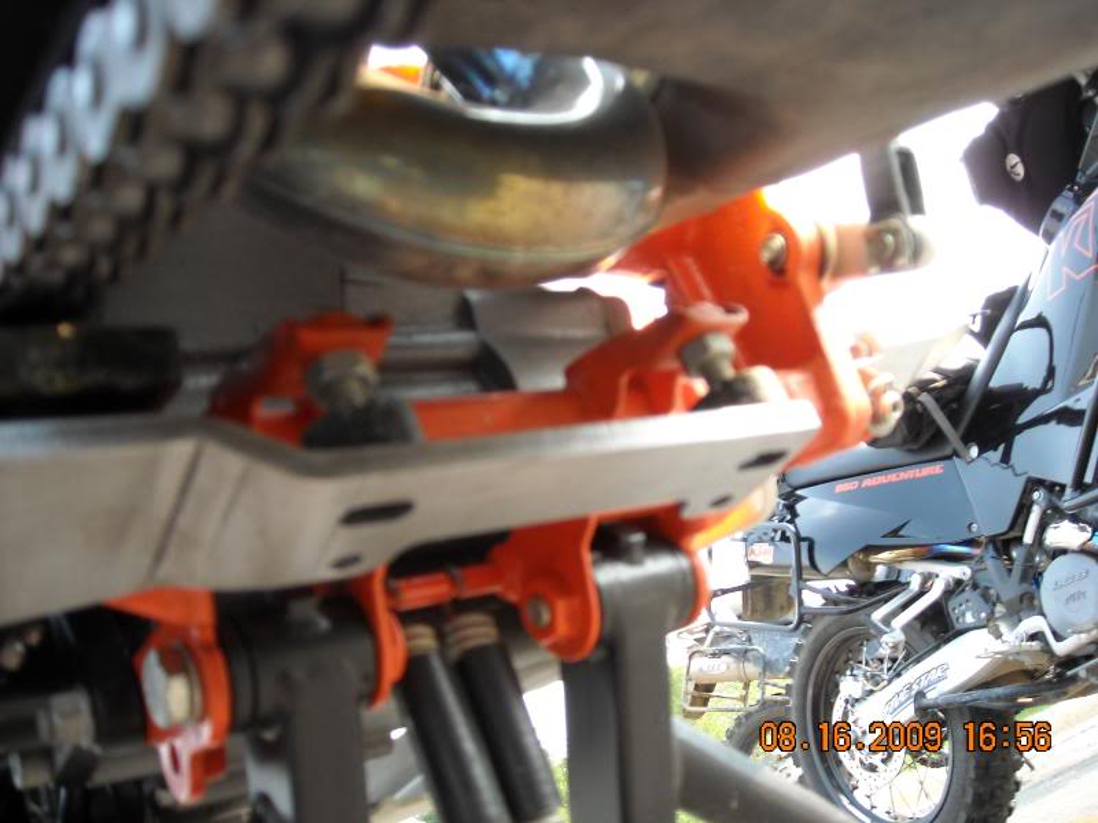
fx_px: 1110
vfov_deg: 40.7
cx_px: 549
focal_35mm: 35
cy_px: 412
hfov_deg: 52.6
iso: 64
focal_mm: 5.7
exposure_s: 1/84
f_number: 2.8
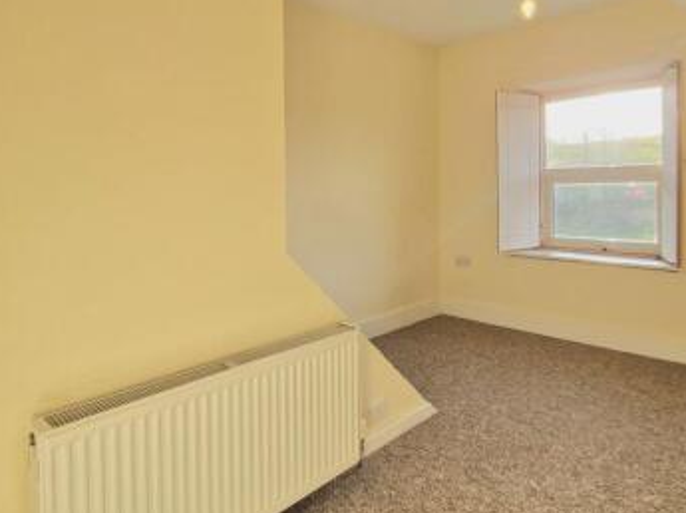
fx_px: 436
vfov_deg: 60.3
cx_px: 375
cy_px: 196
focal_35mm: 22
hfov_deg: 76.3
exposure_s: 1/135
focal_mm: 2.2
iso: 50
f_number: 2.2
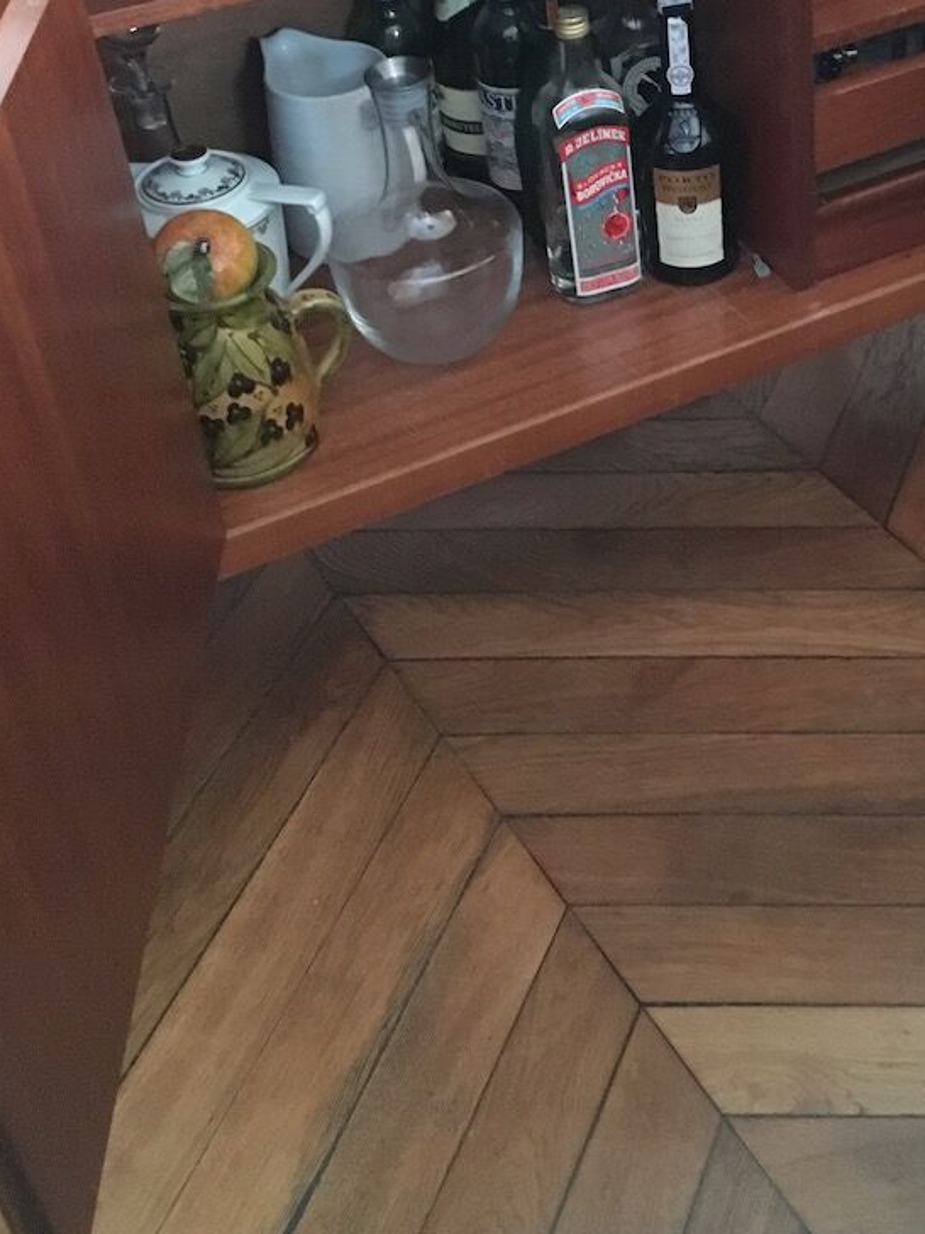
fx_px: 1817
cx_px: 722
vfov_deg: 36.5
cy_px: 285
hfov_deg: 28.0
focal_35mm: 51
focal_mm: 4.15
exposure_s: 1/17
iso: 1000
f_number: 2.2
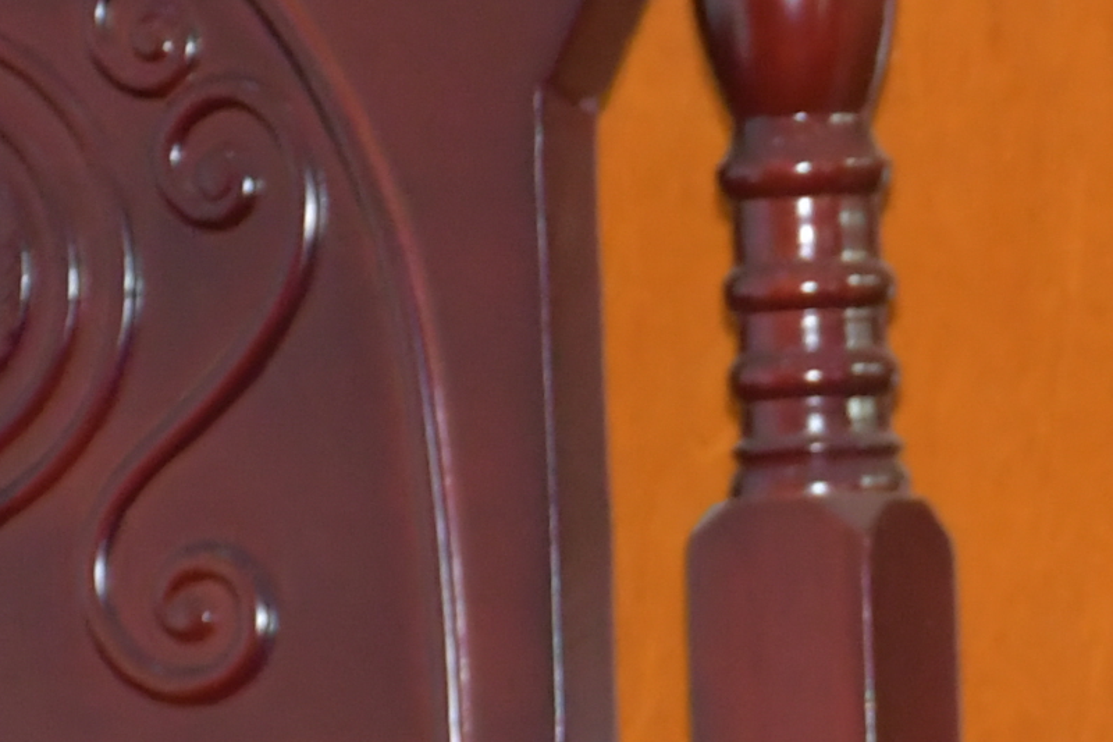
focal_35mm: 517
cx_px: 2305
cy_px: 1779
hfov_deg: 3.9
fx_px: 15980
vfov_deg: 2.6
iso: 2000
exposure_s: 1/60
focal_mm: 66
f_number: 5
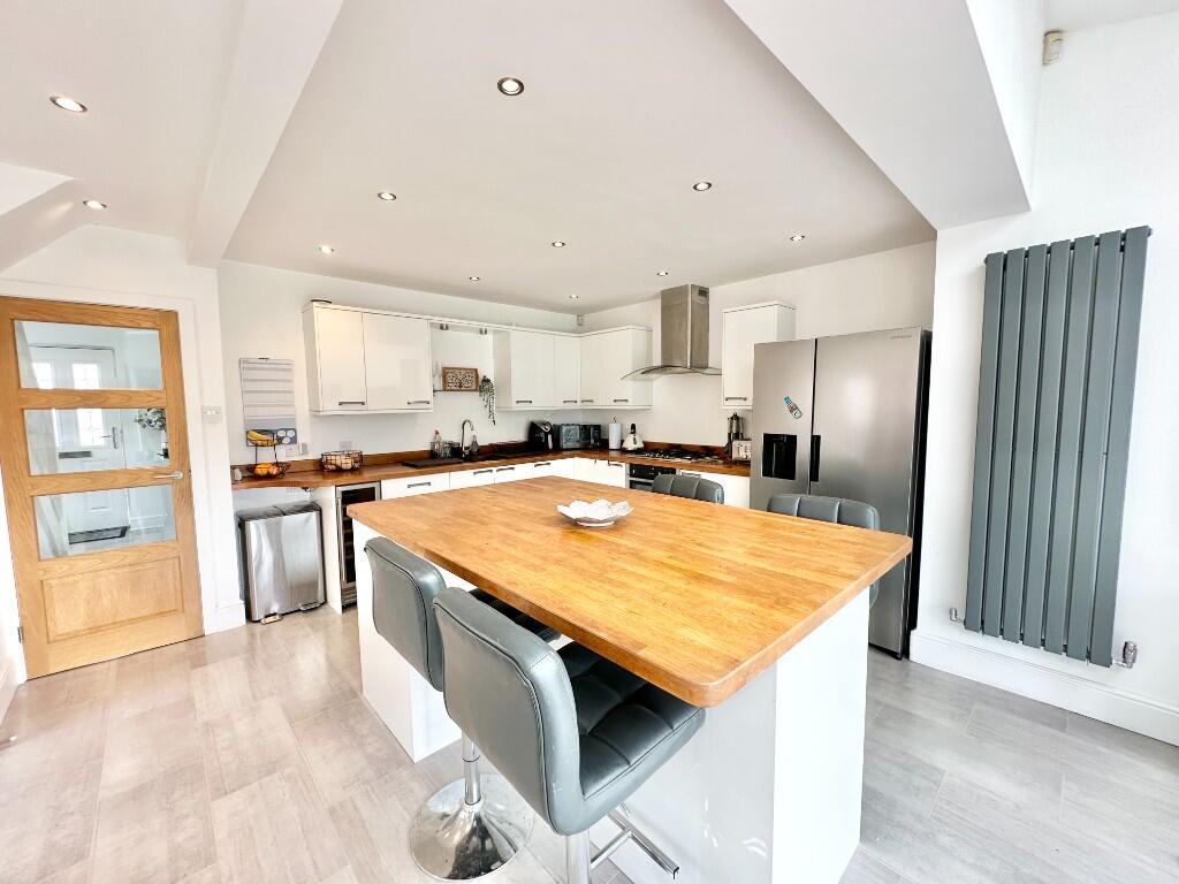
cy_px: 442
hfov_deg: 102.1
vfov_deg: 85.7
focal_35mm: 14
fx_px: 477
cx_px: 590
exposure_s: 1/99
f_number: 2.2
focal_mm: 2.22
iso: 125
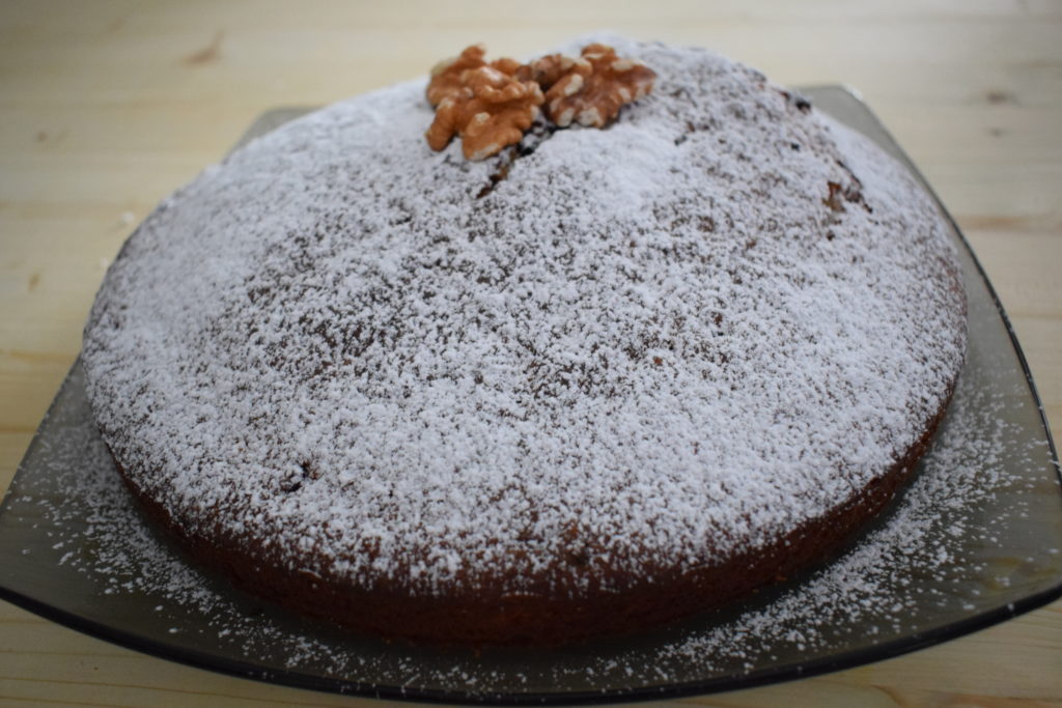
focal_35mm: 33
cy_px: 354
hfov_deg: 57.2
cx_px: 531
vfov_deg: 40.0
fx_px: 974
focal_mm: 22
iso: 3200
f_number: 3.8
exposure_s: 1/50
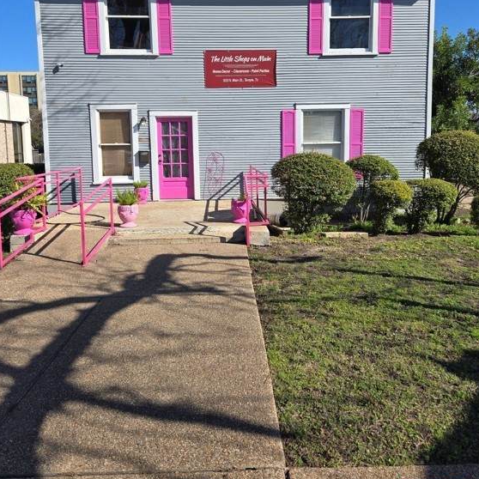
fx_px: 438
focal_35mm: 28
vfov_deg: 56.7
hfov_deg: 57.3
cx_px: 243
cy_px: 185
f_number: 1.8
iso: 25
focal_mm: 5.4
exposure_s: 1/1910
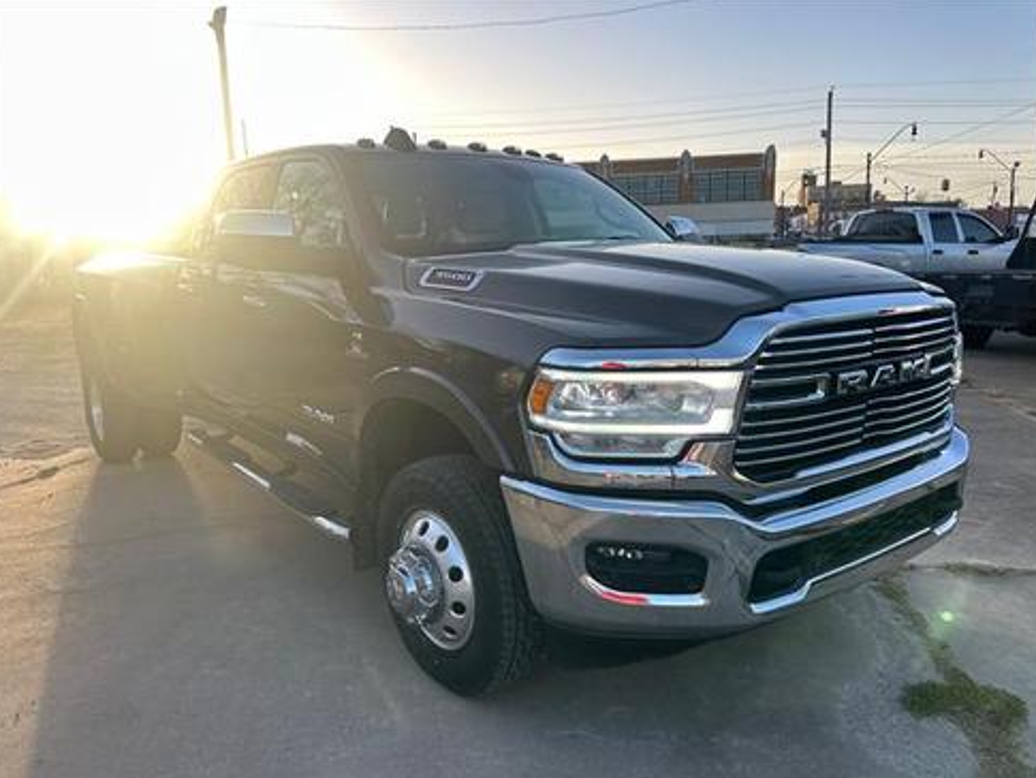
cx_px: 525
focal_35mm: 27
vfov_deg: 51.4
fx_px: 808
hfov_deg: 65.3
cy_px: 400
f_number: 1.5
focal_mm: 5.7
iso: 50
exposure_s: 1/558
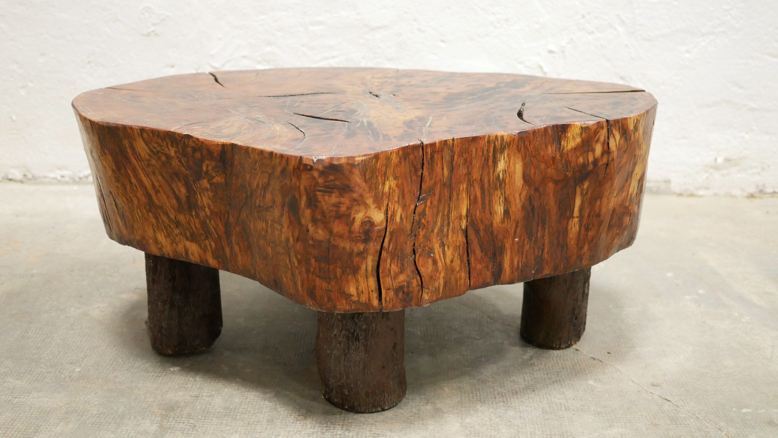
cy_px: 191
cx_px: 386
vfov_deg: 27.1
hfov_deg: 46.4
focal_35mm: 44
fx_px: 908
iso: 1600
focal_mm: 20
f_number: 1.7
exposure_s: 1/60
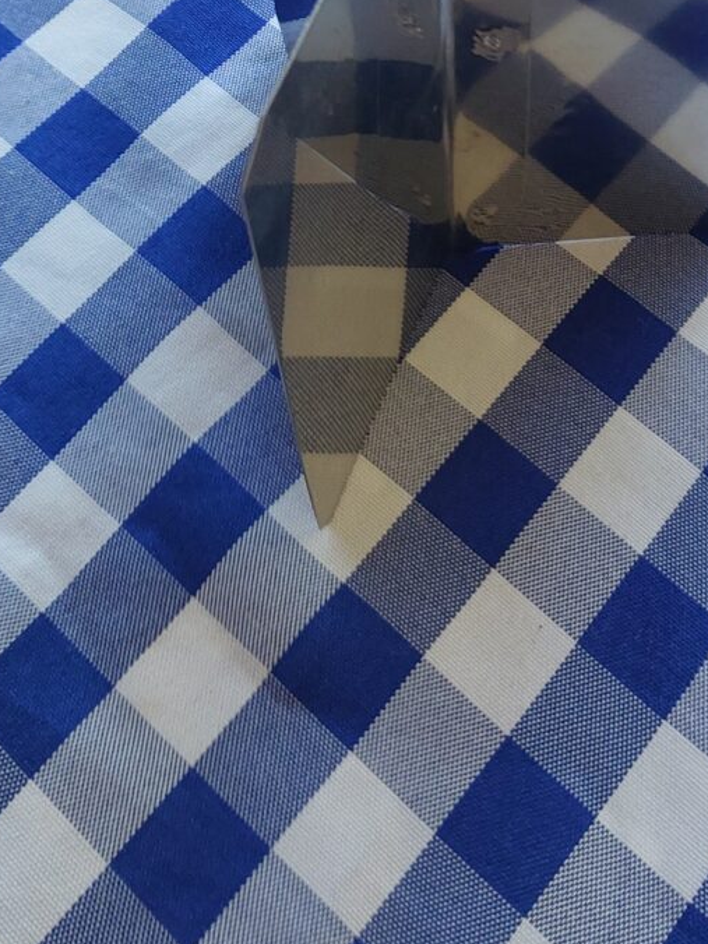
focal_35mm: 71
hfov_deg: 20.6
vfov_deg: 26.3
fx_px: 1936
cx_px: 510
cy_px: 59
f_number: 1.8
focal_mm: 4.6
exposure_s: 1/120
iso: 125
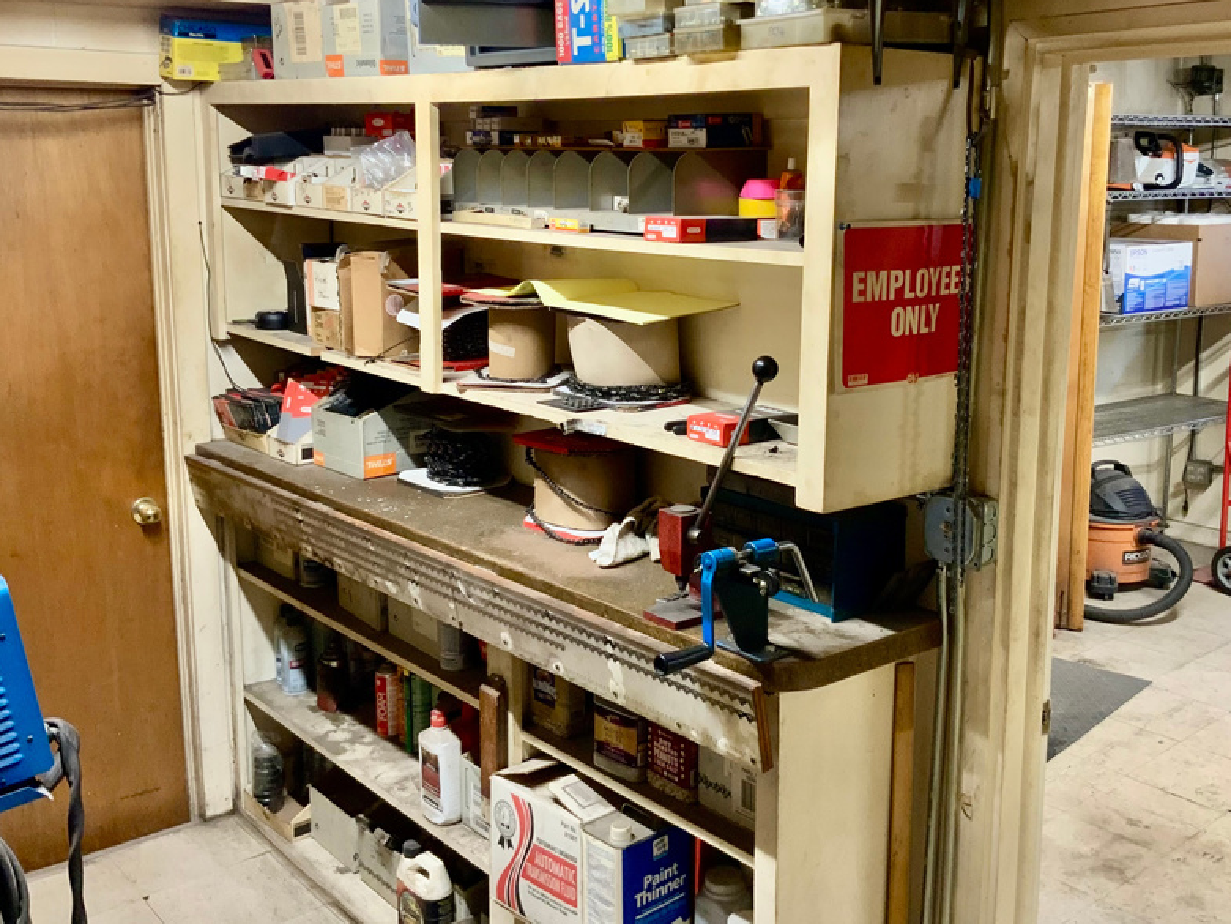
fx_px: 1352
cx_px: 705
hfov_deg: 48.8
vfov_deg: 37.7
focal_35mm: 38
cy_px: 407
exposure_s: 1/60
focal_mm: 3
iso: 125
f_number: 1.8
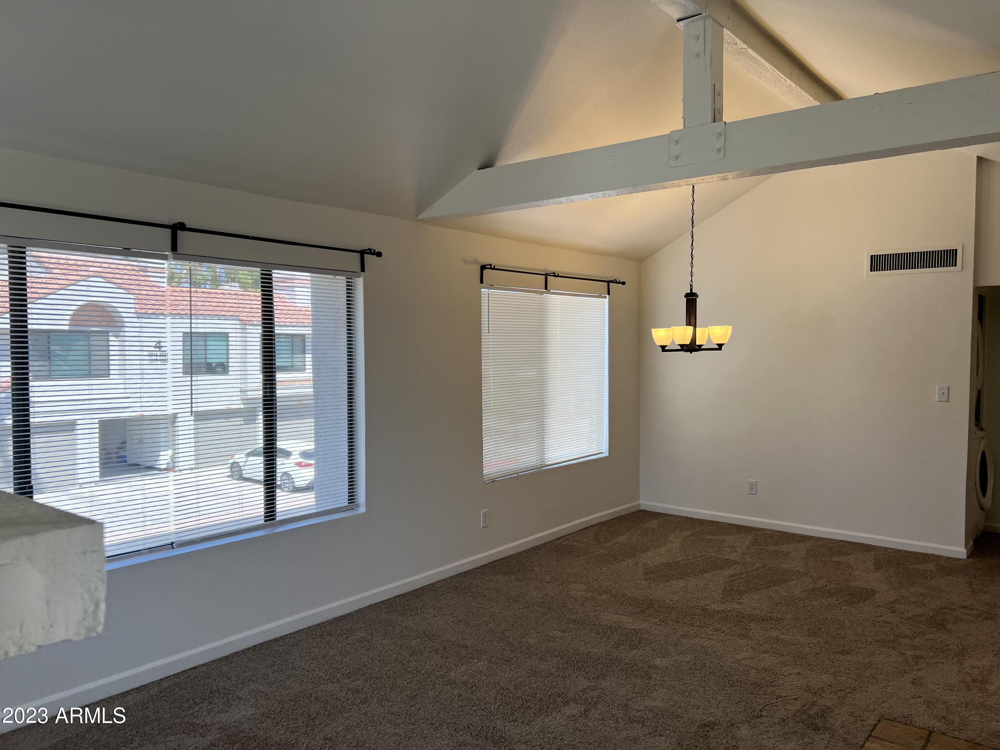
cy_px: 375
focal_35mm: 26
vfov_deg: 53.1
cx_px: 500
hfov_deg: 67.3
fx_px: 751
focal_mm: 5.7
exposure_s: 1/219
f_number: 1.5
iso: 50
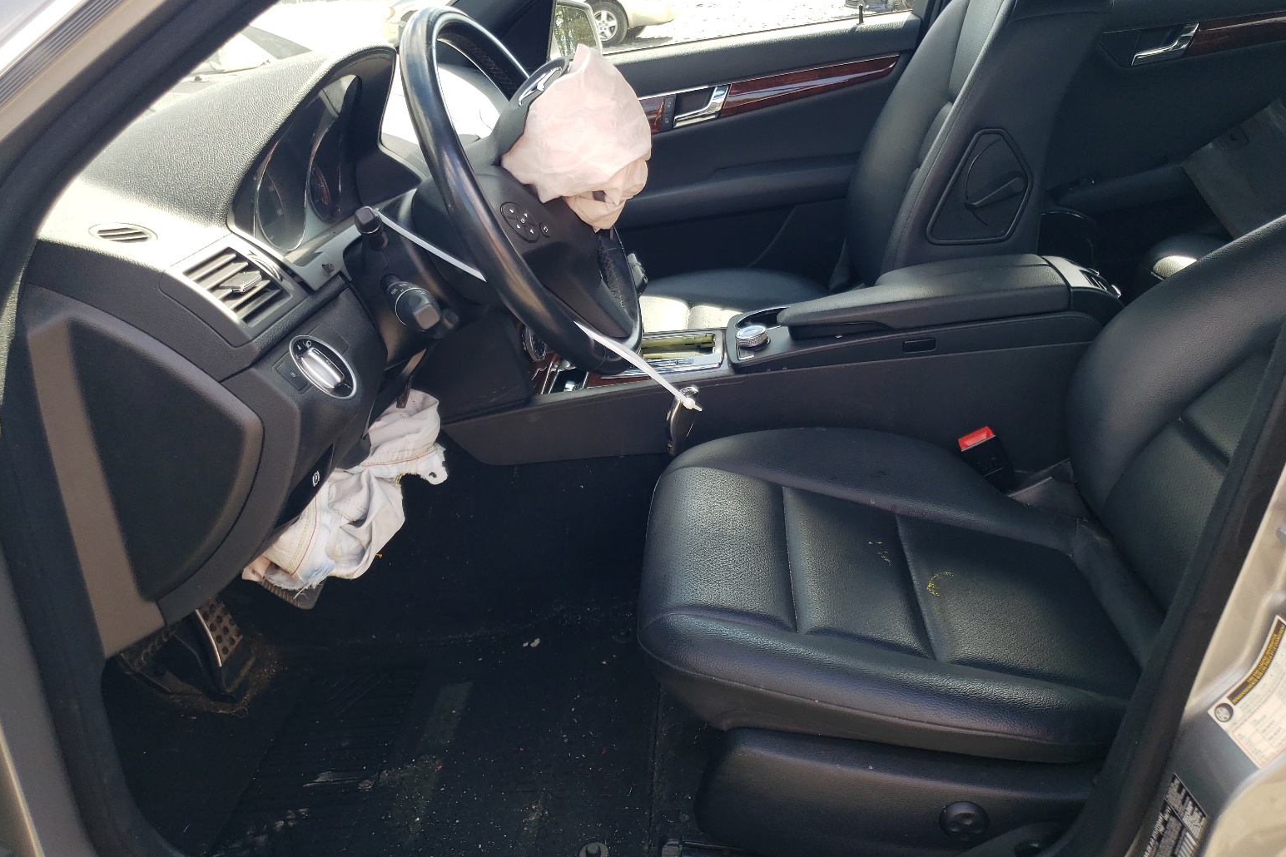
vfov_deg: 46.3
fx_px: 1000
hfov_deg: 65.5
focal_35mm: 28
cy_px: 368
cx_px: 662
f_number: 1.5
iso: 50
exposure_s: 1/312
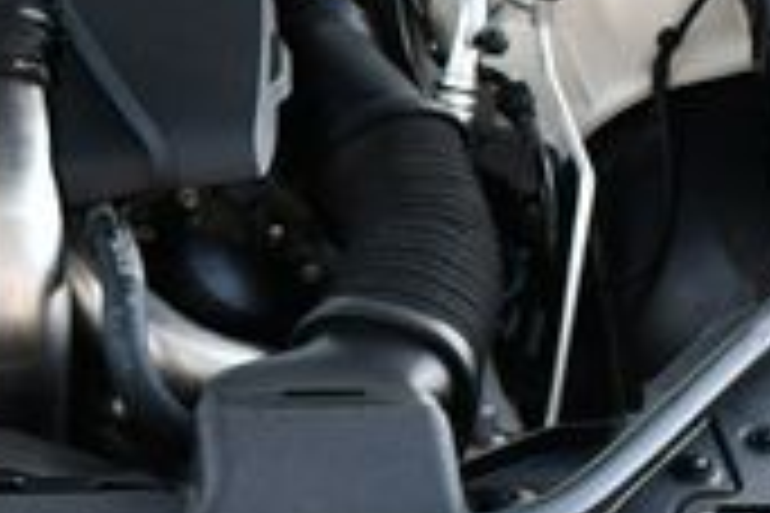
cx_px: -140
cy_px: 468
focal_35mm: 135
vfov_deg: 10.1
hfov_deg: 14.7
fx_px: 2887
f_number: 3.5
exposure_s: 1/250
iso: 400
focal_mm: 18
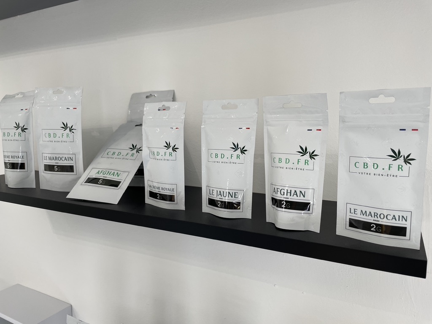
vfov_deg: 53.1
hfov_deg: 67.3
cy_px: 162
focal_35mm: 26
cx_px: 216
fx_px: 324
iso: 64
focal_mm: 4.2
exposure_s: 1/121
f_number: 1.6
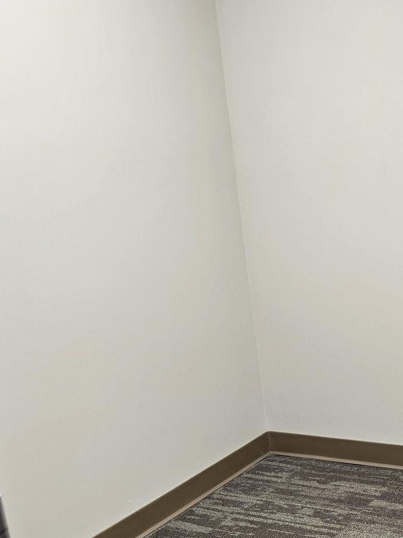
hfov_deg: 24.7
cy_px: 428
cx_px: 342
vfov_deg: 32.4
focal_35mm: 58
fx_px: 901
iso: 125
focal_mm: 5.4
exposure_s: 1/120
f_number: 1.8
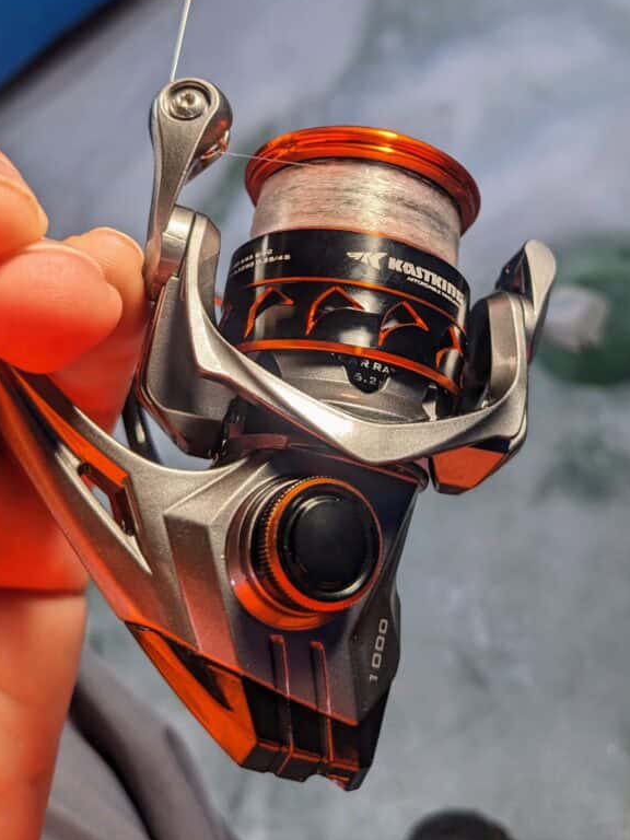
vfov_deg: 50.5
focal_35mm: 36
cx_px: 361
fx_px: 874
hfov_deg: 39.6
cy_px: 283
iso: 50
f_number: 1.7
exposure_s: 1/160
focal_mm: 4.4
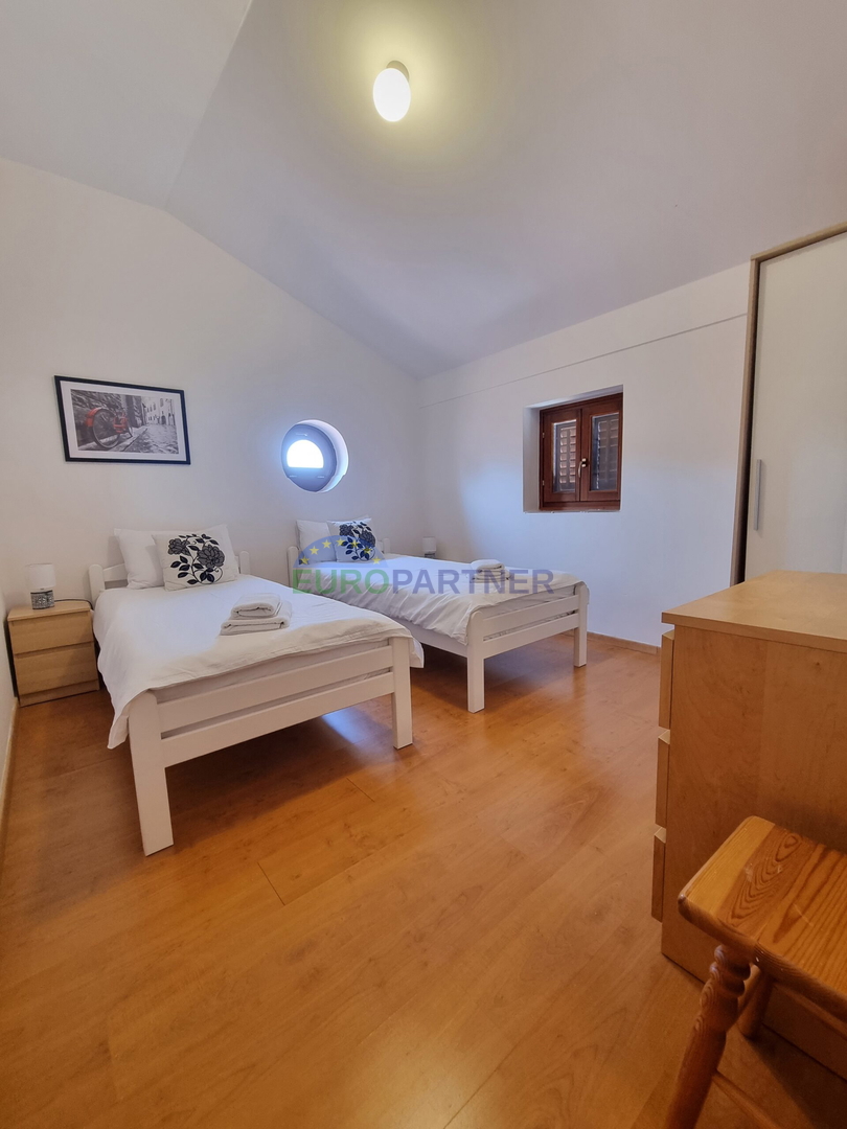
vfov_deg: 106.2
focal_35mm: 13
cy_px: 564
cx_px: 424
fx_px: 424
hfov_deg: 89.9
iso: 320
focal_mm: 2.2
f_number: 2.2
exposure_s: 1/33
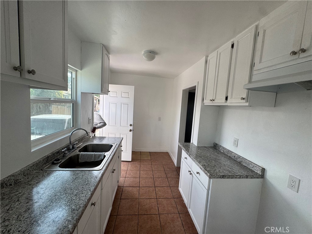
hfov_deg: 102.1
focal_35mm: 14
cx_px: 156
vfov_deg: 85.7
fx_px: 126
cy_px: 117
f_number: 2.2
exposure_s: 1/241
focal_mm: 2.22
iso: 40
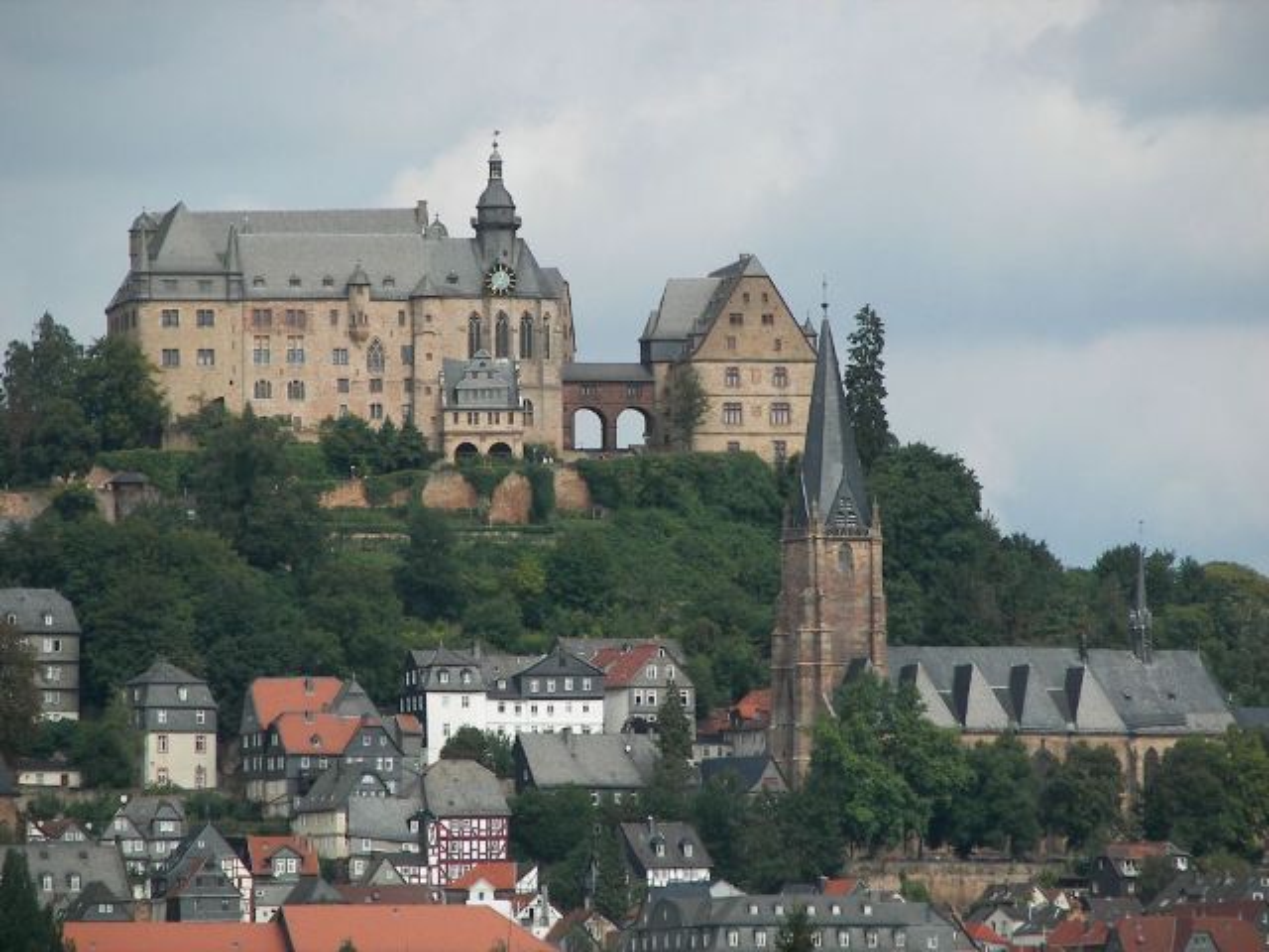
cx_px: 634
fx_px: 11621
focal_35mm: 317
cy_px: 476
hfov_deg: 6.3
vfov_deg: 4.7
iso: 50
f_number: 3.6
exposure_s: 1/640
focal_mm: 52.6
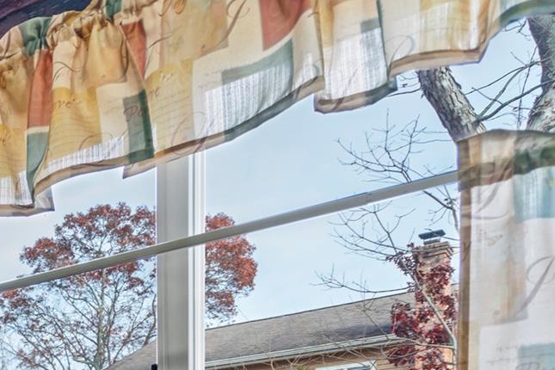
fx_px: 832
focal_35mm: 54
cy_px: 566
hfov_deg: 27.2
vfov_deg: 21.0
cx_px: -255
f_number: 5.6
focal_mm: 17
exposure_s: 1/10
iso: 1250
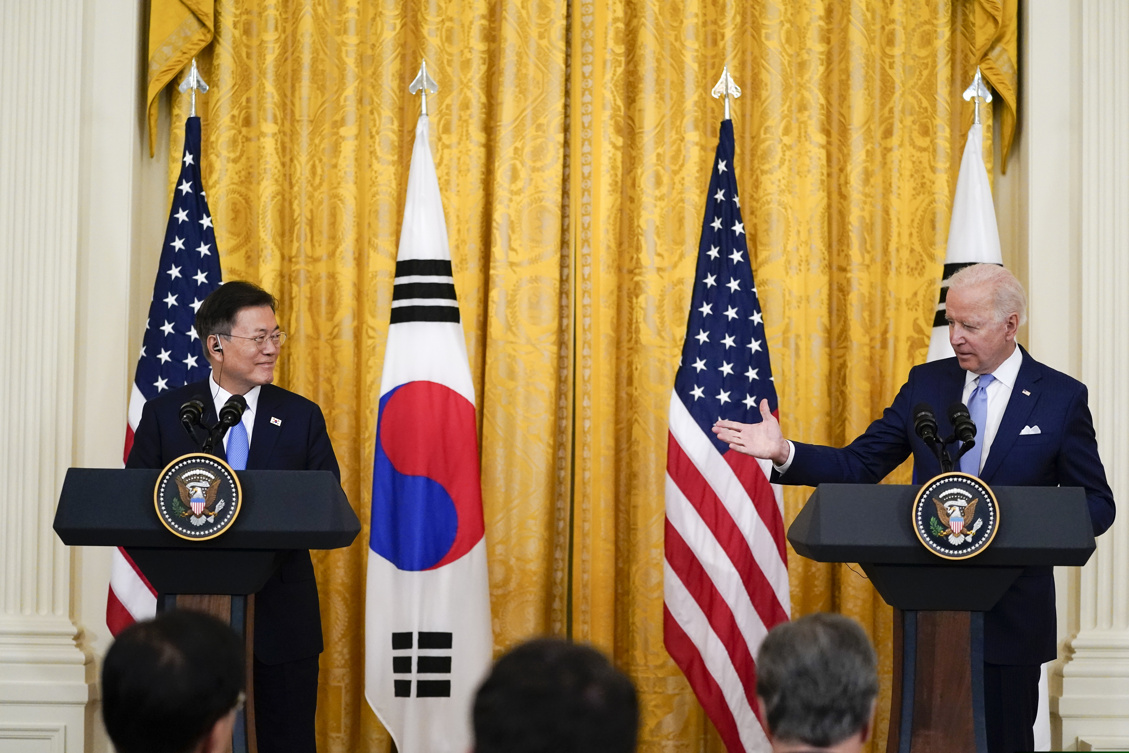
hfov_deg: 24.5
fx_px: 2603
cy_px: 376
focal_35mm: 83
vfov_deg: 16.5
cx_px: 564
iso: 5000
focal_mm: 83
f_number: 2.8
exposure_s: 1/640
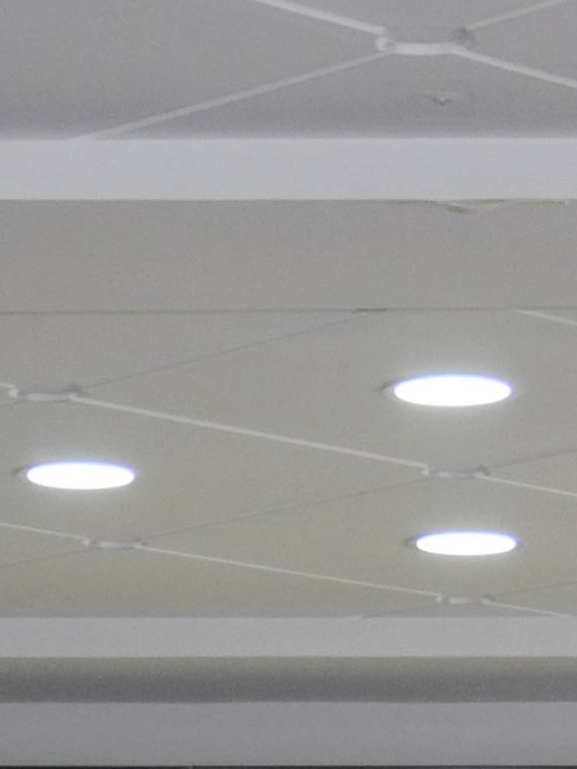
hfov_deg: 7.1
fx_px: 4666
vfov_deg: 9.0
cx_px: 477
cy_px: 1422
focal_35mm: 210
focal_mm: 26
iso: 800
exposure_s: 1/125
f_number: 4
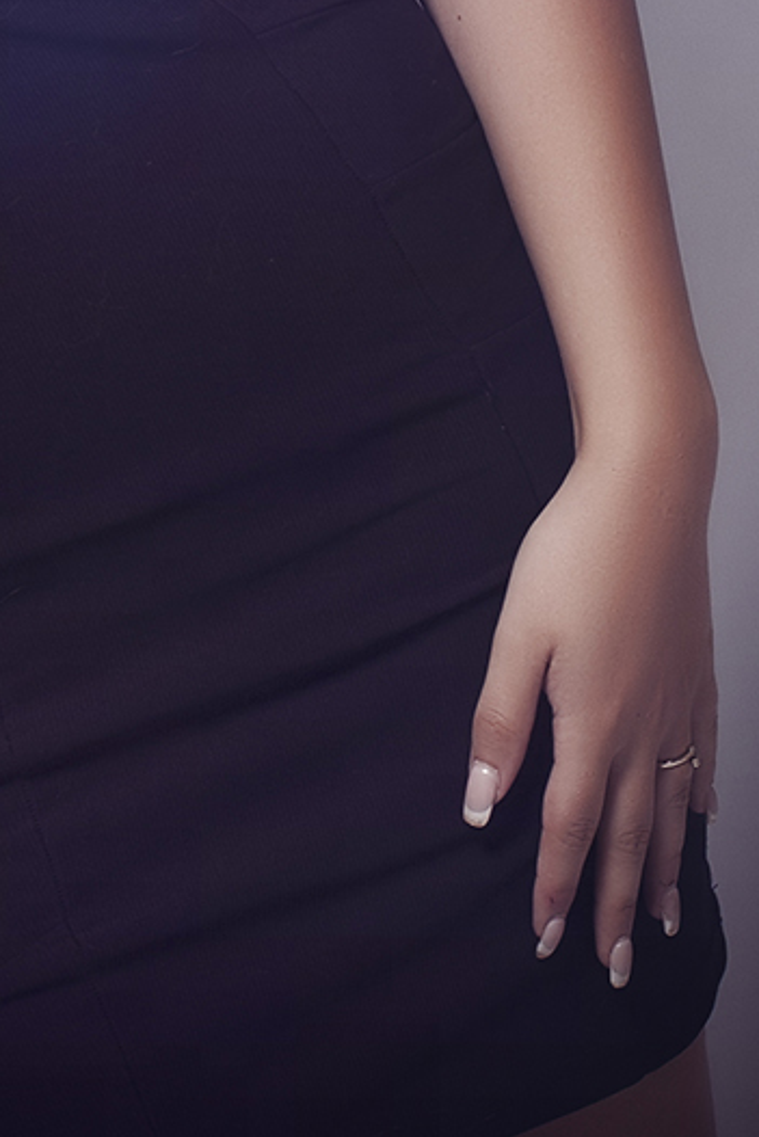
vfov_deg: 8.9
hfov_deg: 6.0
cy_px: -145
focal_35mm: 228
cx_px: 9
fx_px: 7205
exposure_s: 1/500
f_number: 11
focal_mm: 50
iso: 200
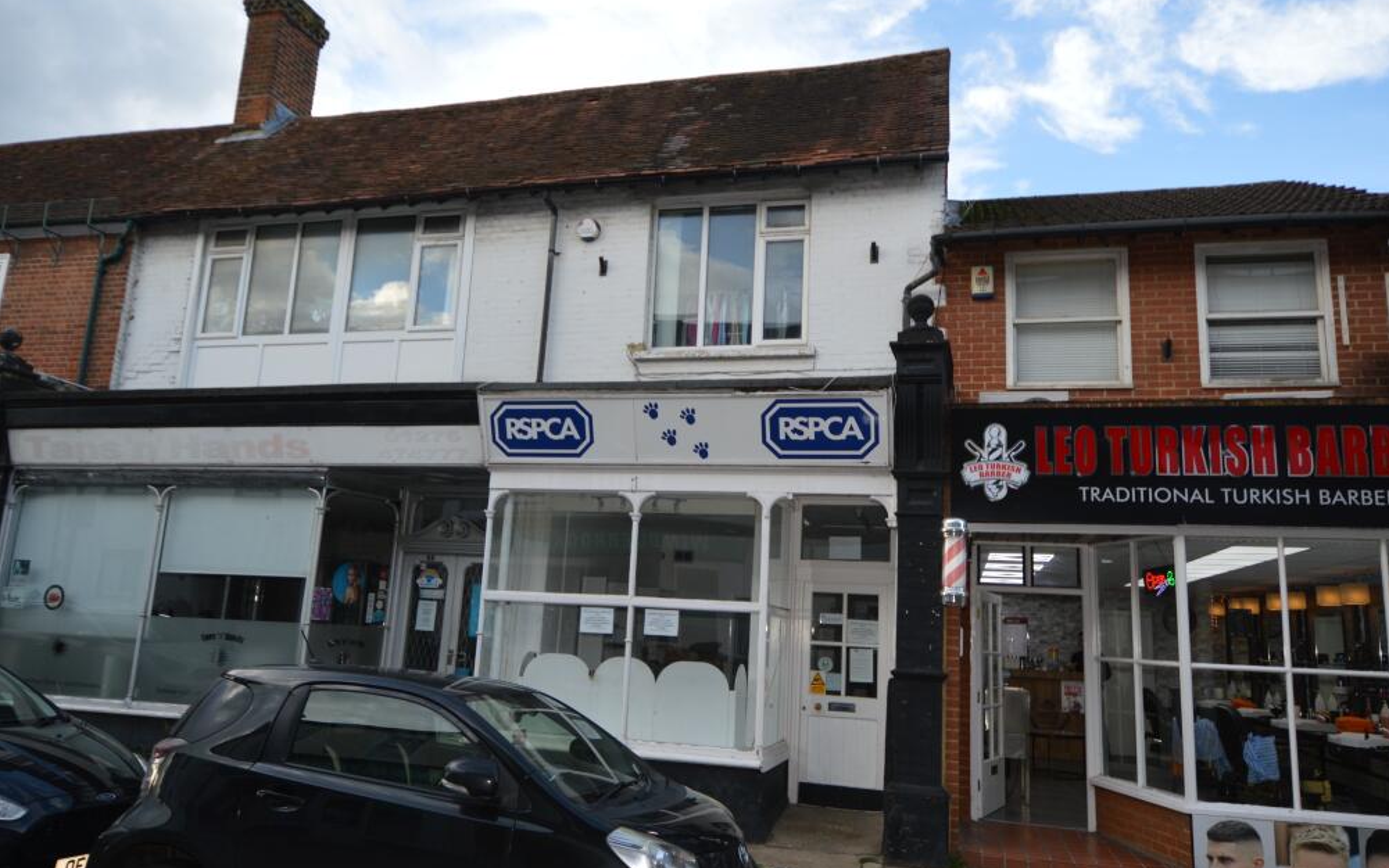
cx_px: 687
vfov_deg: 49.3
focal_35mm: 25
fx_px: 947
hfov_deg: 72.5
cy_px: 437
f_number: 5.6
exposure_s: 1/125
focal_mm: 16
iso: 140
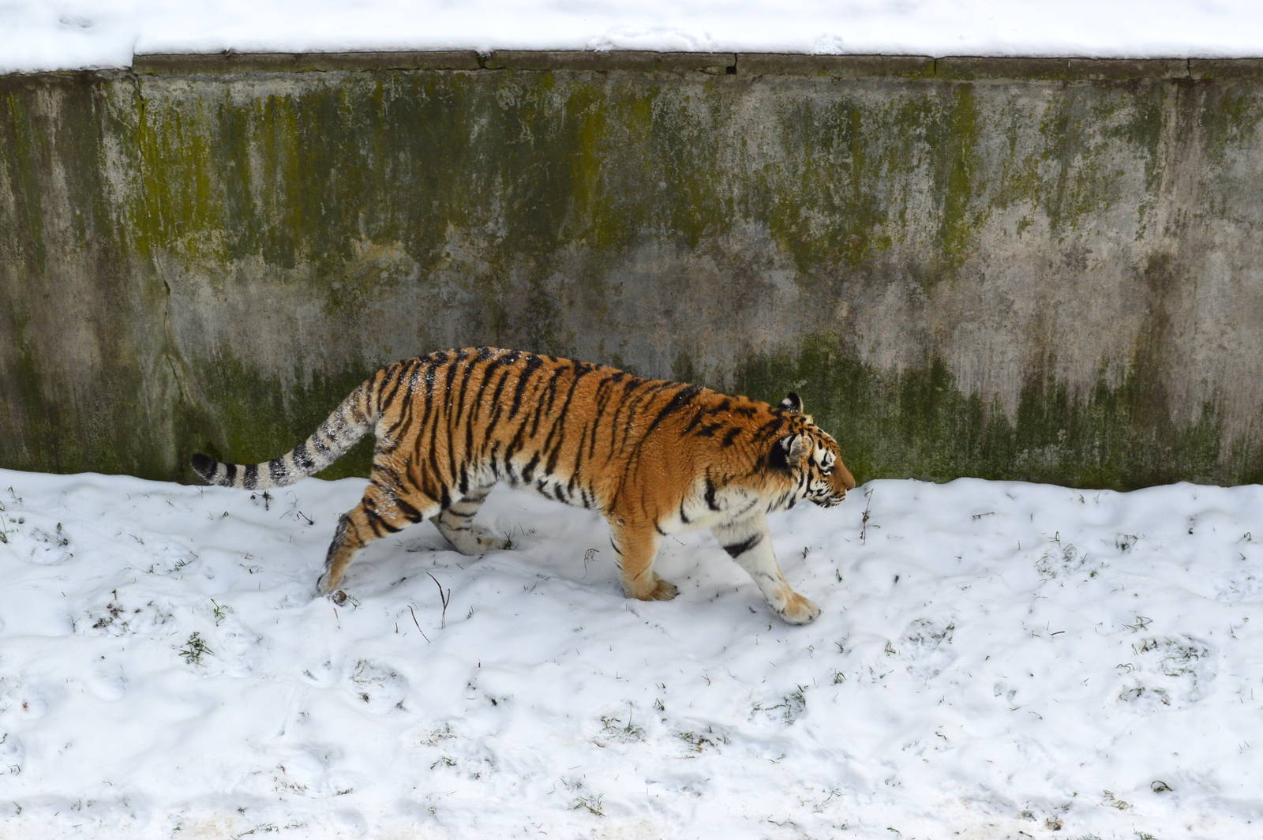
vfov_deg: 17.5
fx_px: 2734
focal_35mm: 78
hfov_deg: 26.0
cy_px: 420
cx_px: 632
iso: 400
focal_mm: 52
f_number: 9
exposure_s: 1/160
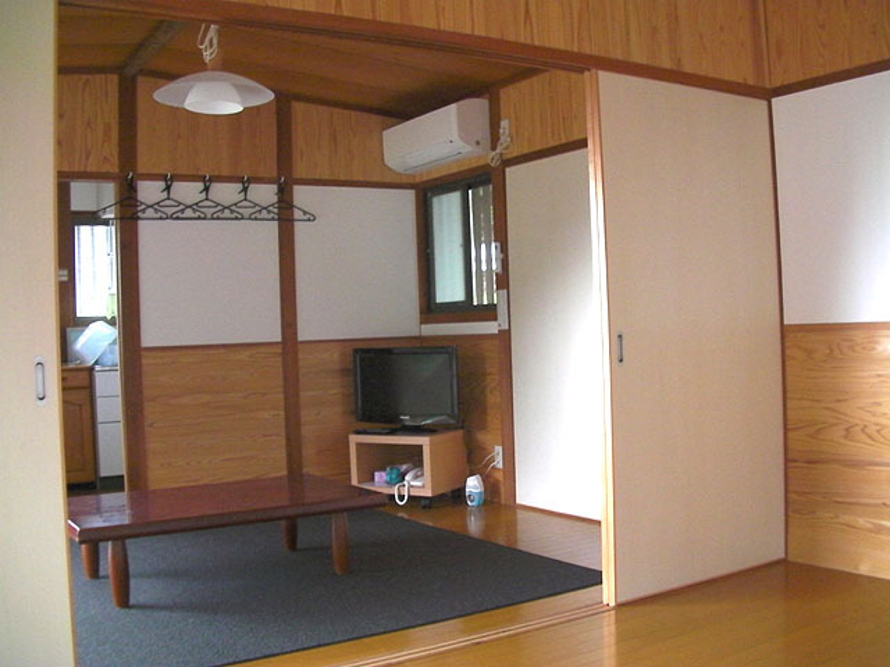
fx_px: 977
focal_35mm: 38
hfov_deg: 49.0
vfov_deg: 37.7
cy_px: 334
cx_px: 445
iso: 229
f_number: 3.5
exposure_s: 1/30
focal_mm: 6.3
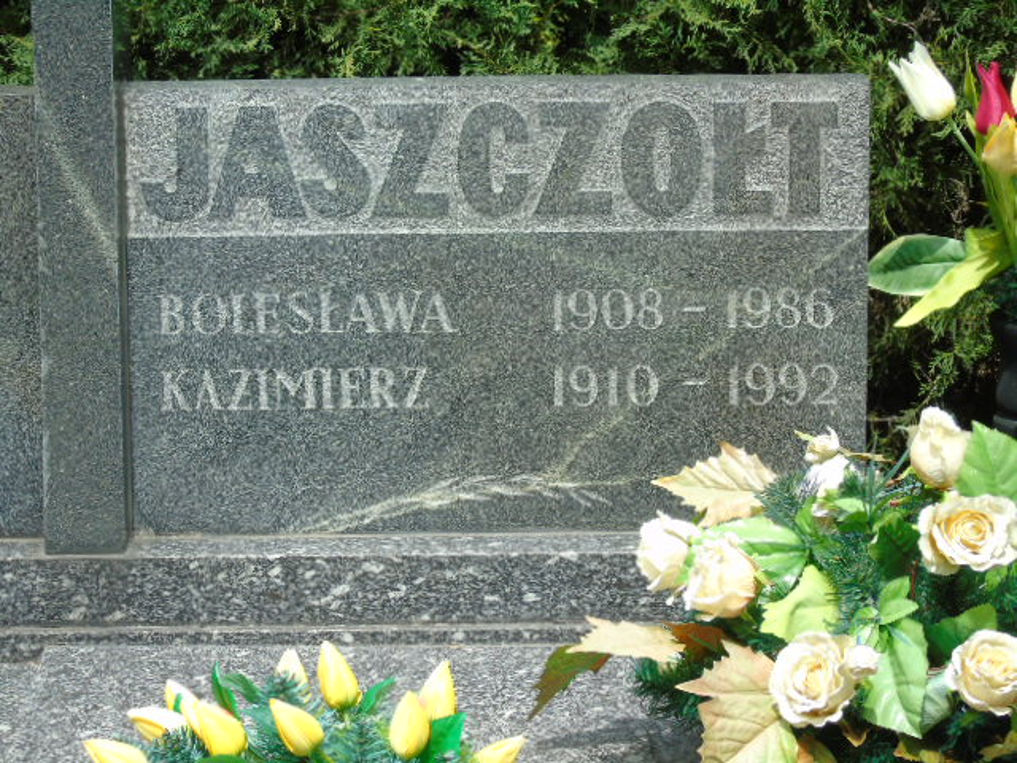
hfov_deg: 13.9
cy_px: 382
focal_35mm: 142
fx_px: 4172
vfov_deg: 10.4
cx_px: 508
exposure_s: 1/200
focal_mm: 25
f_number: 4.7
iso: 80
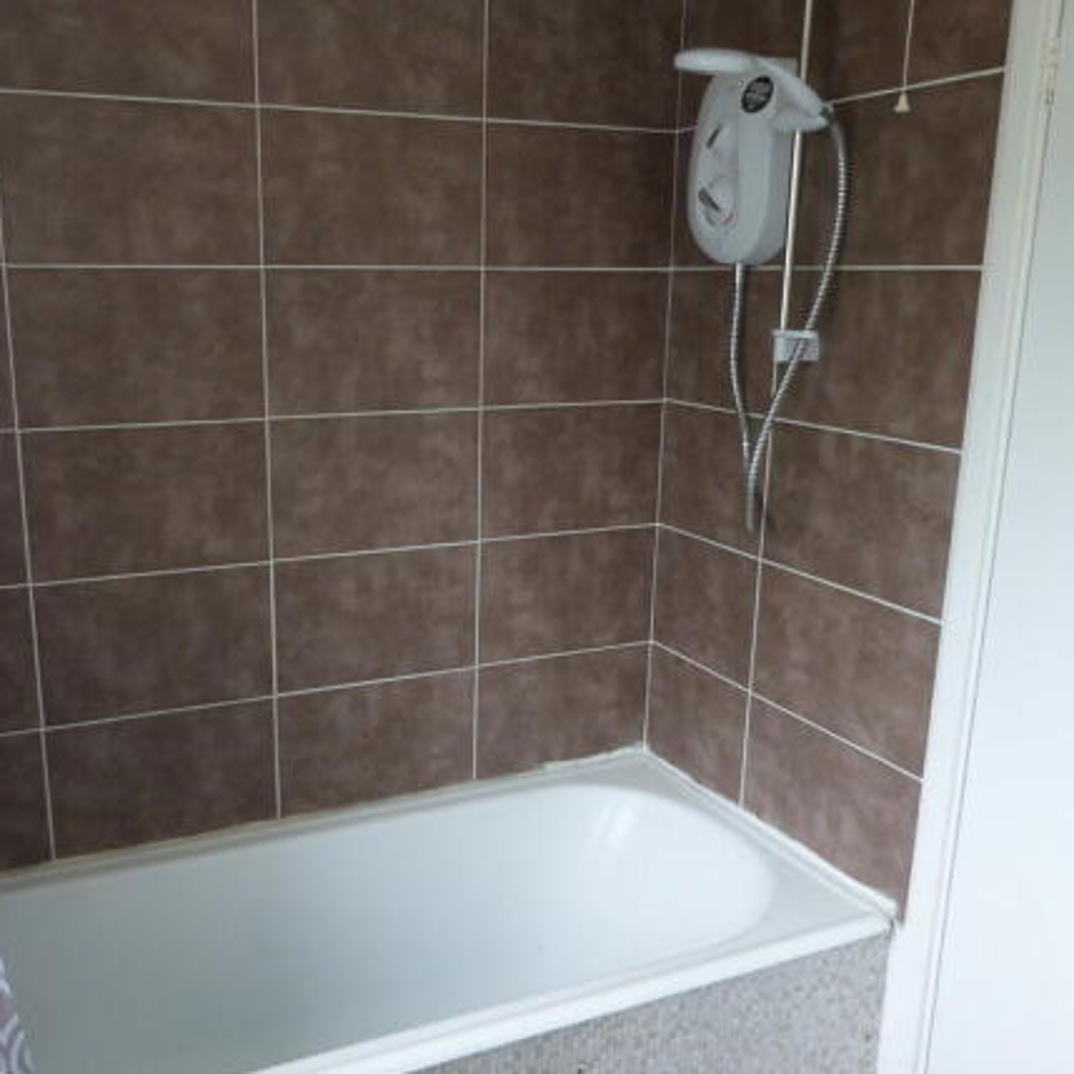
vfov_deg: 54.0
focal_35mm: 30
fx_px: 1053
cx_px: 427
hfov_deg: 53.6
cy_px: 545
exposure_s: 1/60
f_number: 2.8
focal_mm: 4.5
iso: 200
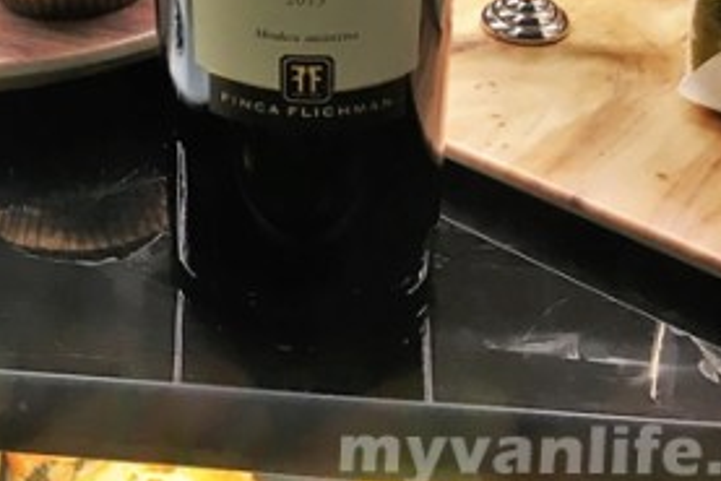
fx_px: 1543
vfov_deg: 16.5
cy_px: -195
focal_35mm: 77
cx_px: -46
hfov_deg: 24.7
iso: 25
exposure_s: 1/30
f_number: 2.2
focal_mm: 4.15
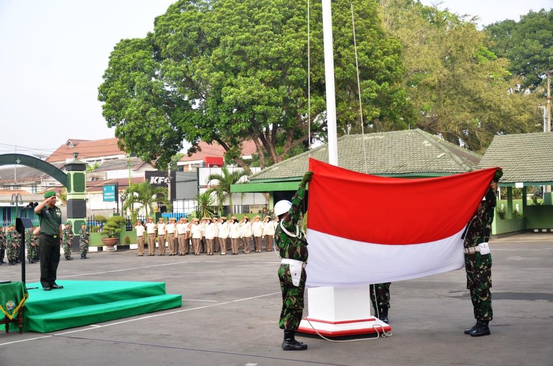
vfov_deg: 29.7
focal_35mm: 45
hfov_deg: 43.7
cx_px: 276
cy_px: 183
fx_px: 690
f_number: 4.2
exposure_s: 1/100
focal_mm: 30
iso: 100
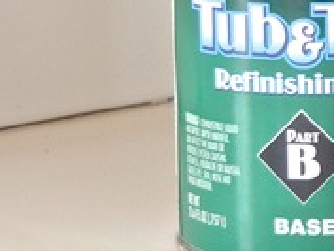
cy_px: 49
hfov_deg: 7.7
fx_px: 2443
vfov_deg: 5.9
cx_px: 477
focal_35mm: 253
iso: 1000
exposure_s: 1/60
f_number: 5
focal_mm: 40
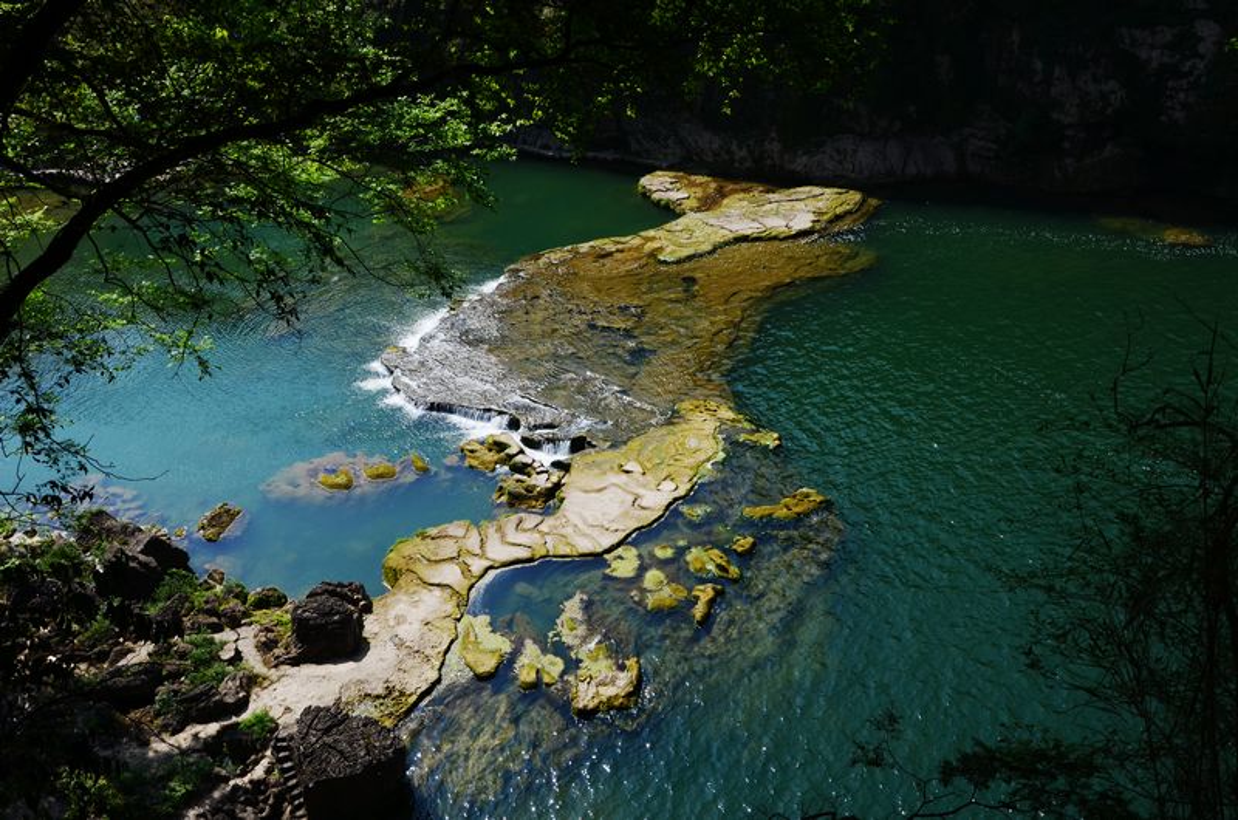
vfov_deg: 39.8
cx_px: 619
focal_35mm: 33
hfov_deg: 57.3
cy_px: 410
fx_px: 1133
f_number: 11
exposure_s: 1/500
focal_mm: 22
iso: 200
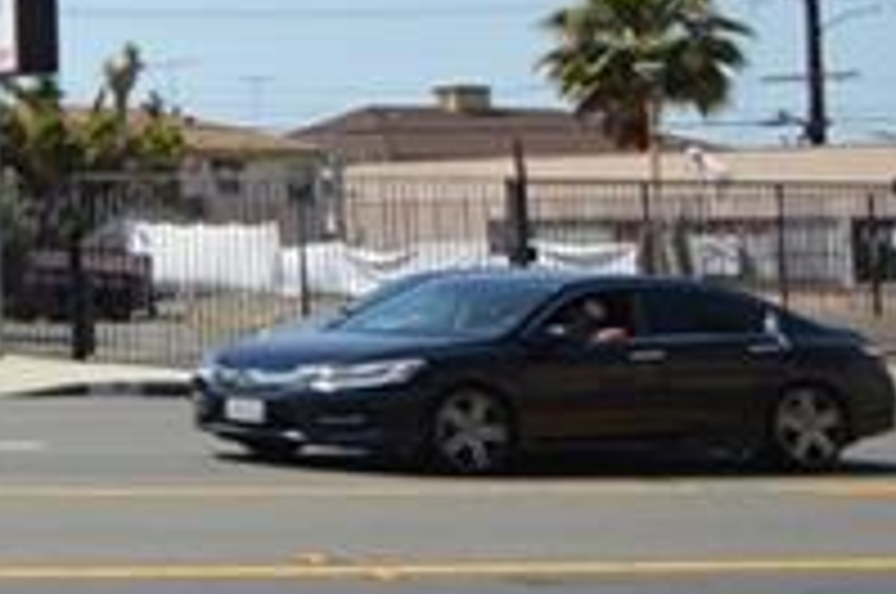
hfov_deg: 15.2
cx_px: -1238
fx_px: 1913
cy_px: 130
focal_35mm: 77
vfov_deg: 17.5
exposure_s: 1/250
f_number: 8
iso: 100
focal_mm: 10
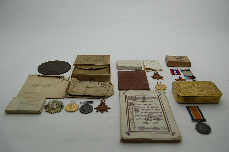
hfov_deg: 57.3
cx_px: 114
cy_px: 76
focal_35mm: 33
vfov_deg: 39.8
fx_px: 210
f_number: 5
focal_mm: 22
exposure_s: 1/100
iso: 400
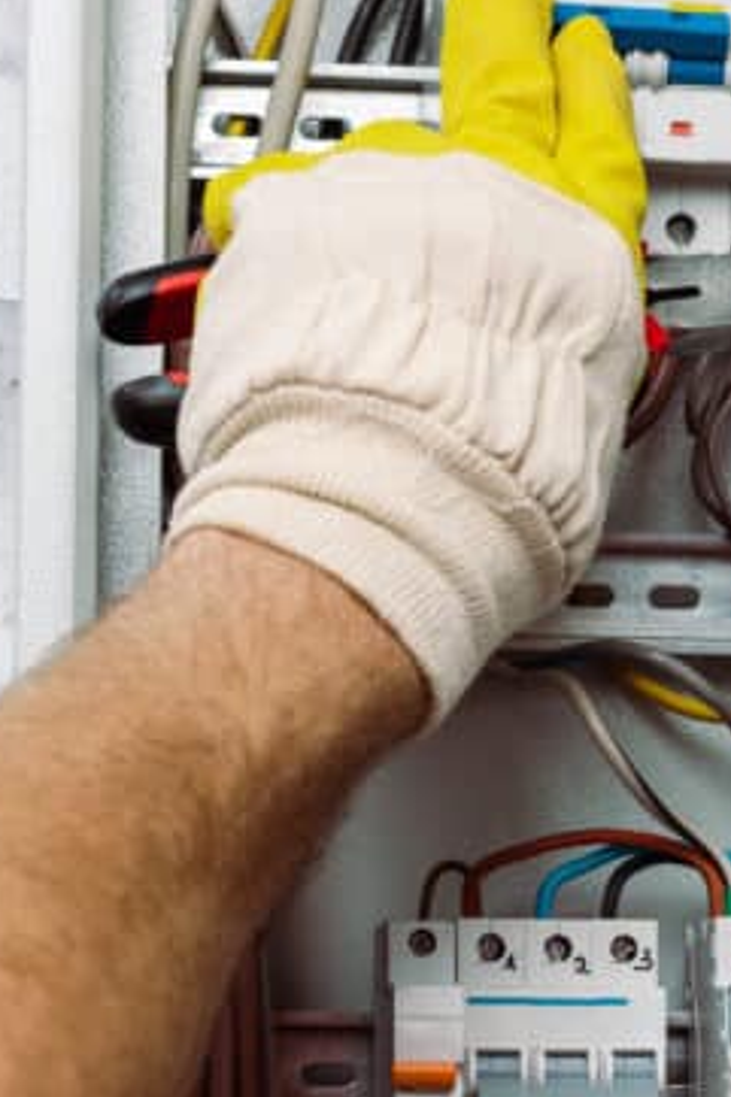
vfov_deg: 20.5
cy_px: 812
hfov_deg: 13.8
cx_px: 554
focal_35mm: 99
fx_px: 3018
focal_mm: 35
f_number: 5.6
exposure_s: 1/200
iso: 250
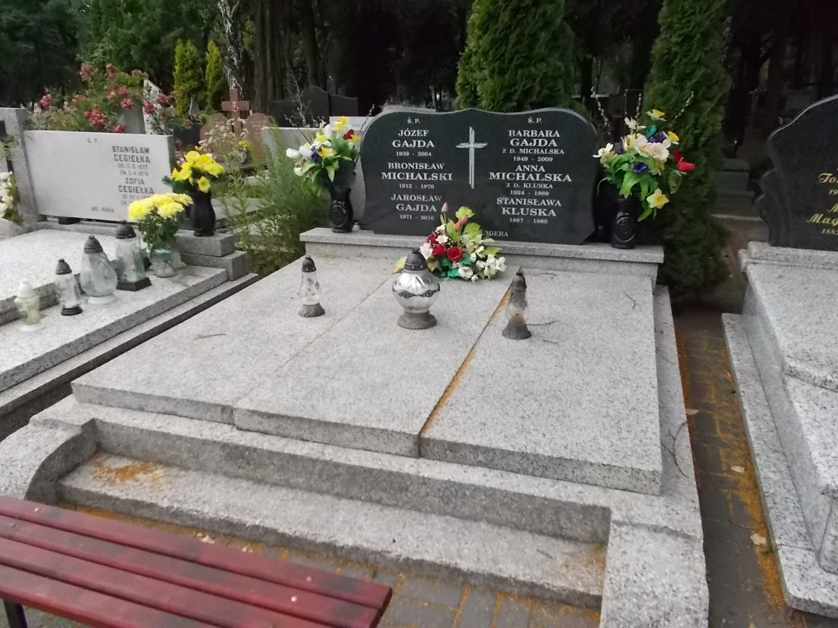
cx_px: 419
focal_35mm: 26
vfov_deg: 53.1
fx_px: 629
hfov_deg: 67.3
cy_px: 314
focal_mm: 4.6
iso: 400
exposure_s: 1/200
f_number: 8
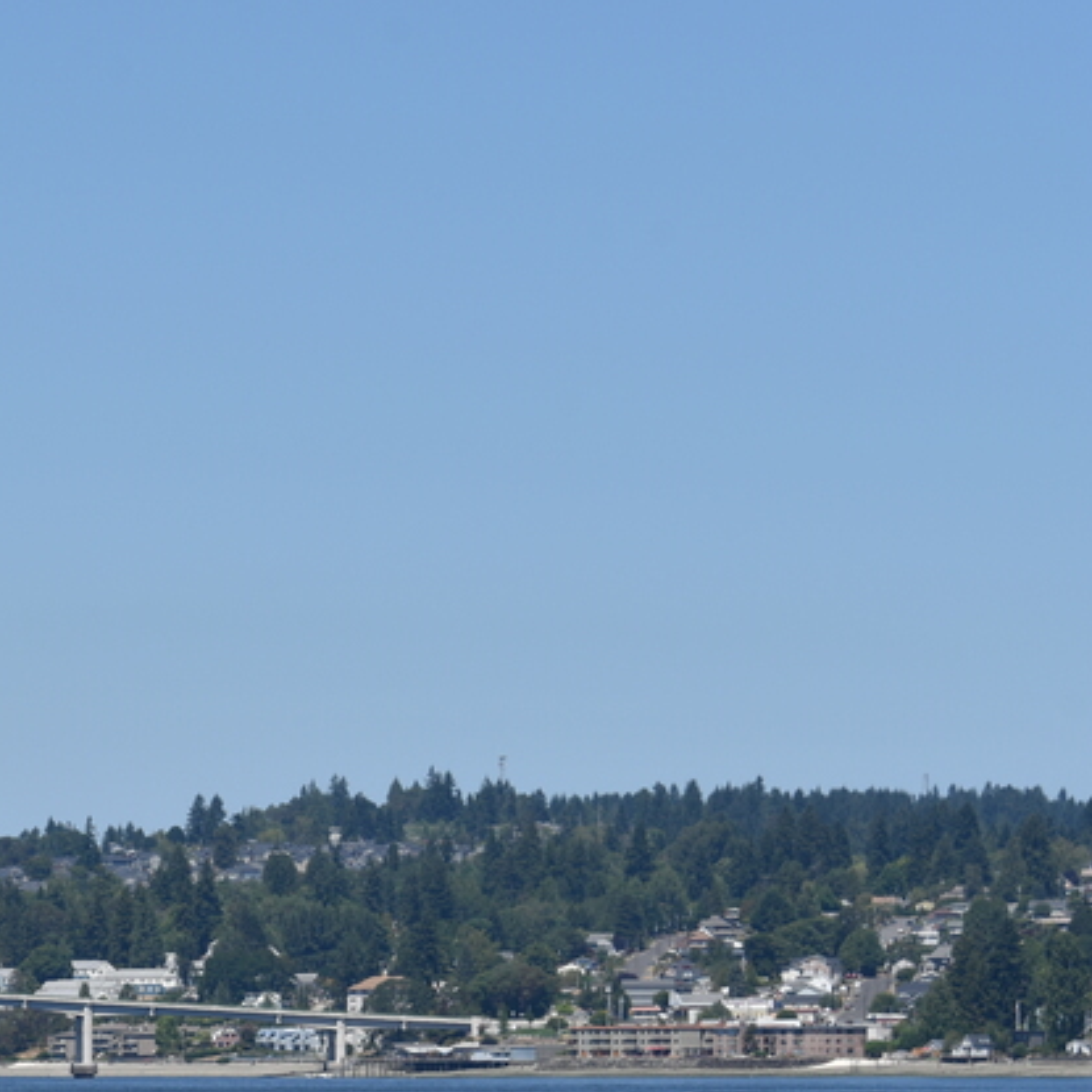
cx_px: -97
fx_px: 8423
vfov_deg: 7.4
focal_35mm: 236
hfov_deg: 7.4
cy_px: 1055
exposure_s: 1/320
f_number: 9
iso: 100
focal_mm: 90
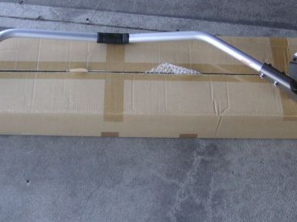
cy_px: 71
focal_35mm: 66
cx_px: 112
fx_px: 566
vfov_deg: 22.1
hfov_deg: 29.3
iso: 100
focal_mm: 6.1
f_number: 2.8
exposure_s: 1/45
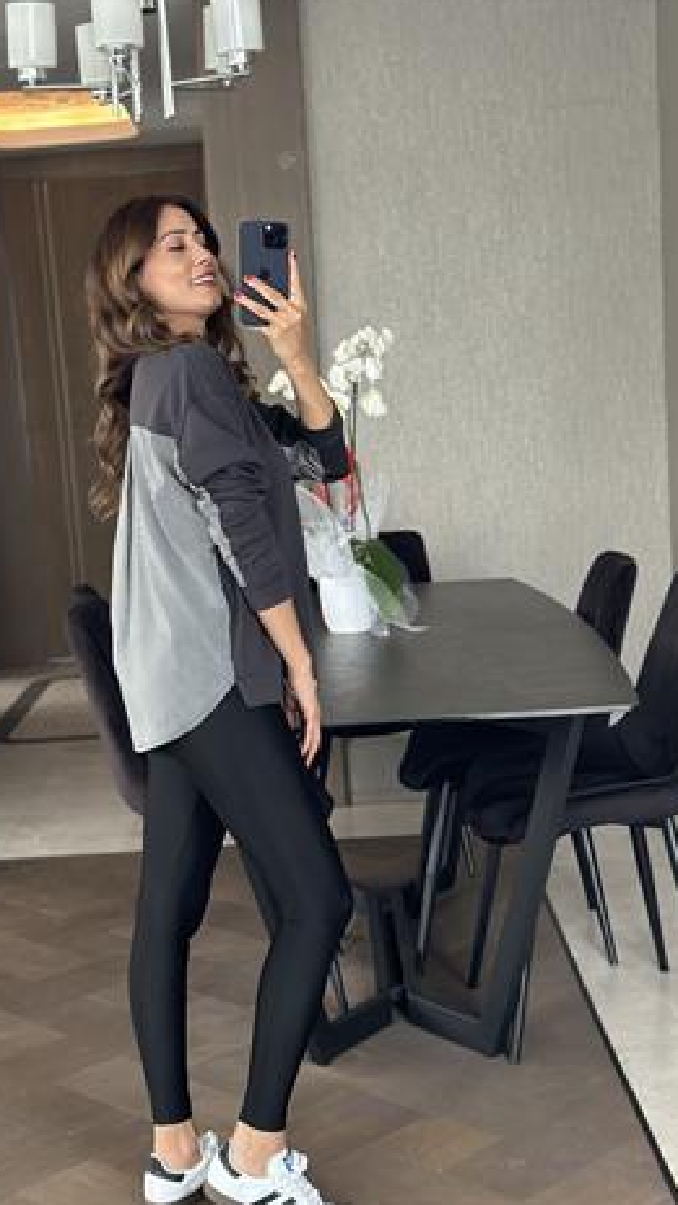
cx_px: 208
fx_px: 1822
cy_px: 641
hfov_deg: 21.0
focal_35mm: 57
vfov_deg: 36.6
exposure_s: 1/50
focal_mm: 6.86
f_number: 1.78
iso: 400
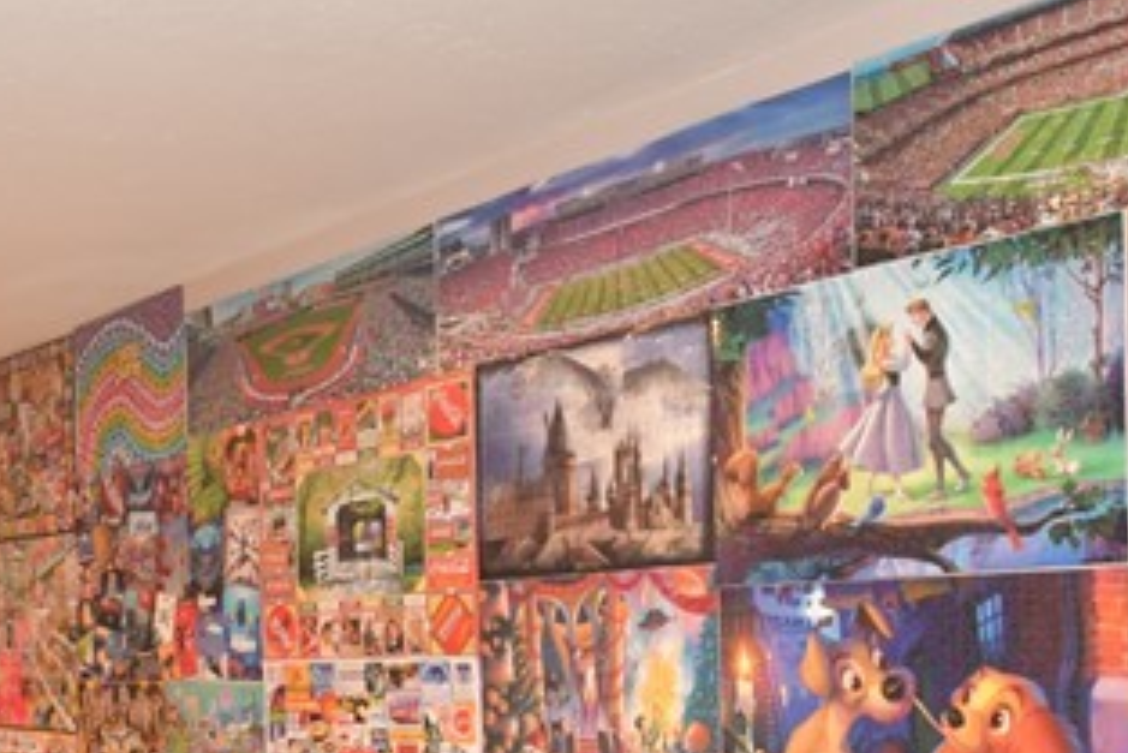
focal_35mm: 52
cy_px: 667
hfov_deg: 32.6
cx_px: -169
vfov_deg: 25.3
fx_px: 1630
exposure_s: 1/30
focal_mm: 10
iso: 1400
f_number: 4
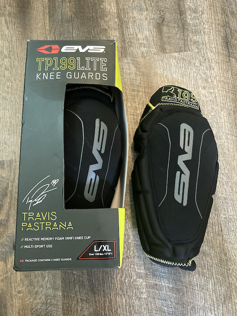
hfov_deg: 49.7
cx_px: 118
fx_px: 256
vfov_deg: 63.4
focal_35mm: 28
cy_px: 158
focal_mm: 3.99
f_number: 1.8
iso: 640
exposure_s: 1/30
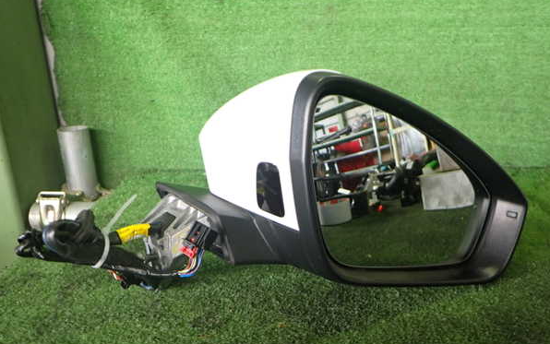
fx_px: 480
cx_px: 275
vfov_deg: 39.5
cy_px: 181
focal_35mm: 32
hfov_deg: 59.6
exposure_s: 1/50
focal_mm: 5.4
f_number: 2.3
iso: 250
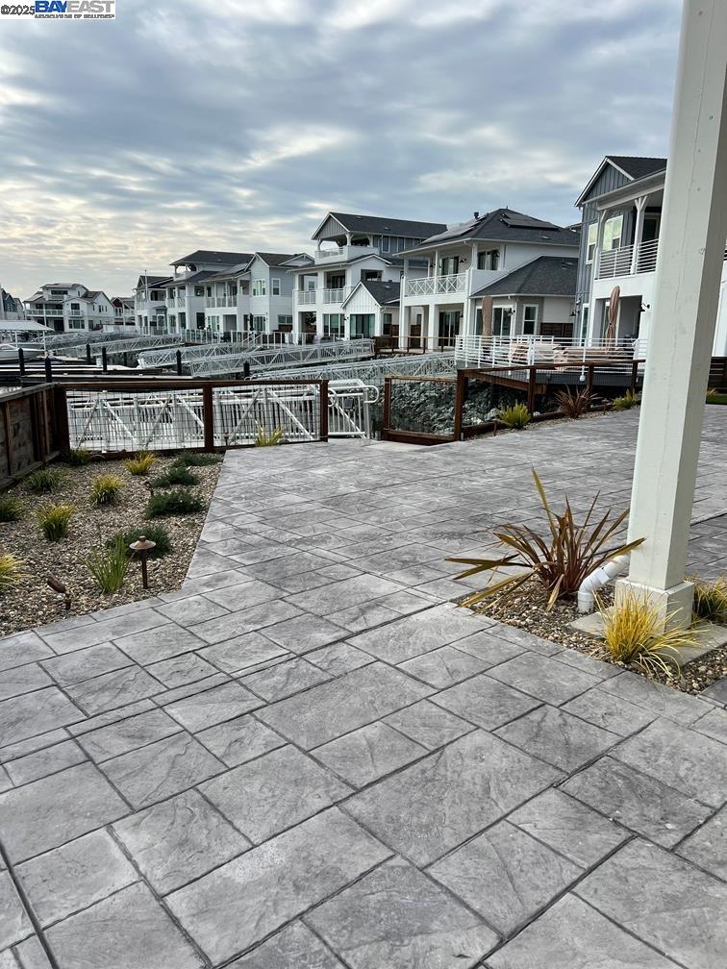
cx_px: 364
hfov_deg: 53.1
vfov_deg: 67.3
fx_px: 728
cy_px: 484
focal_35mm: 26
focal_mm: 5.7
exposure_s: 1/3571
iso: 50
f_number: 1.5
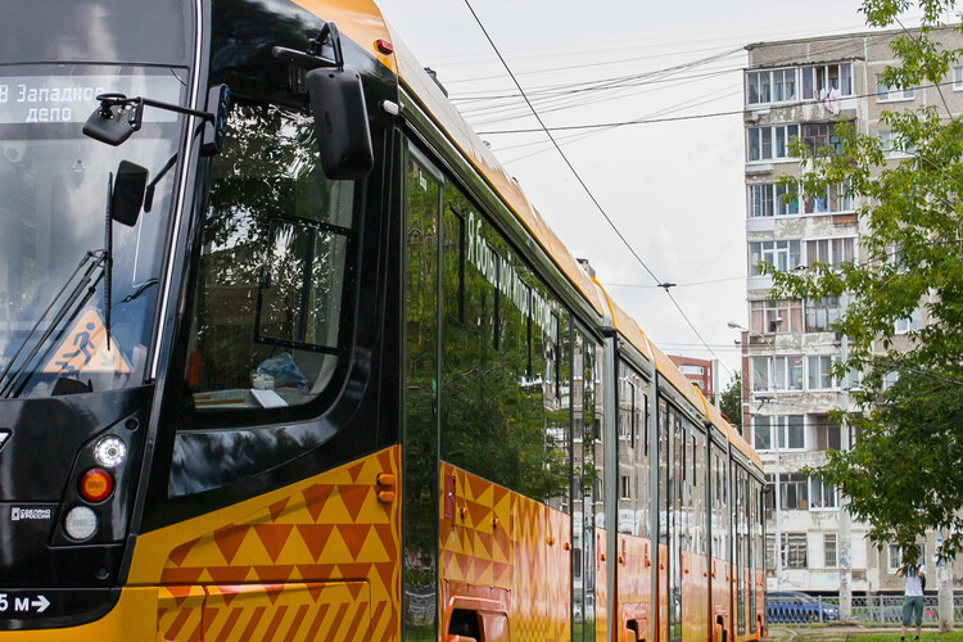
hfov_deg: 18.9
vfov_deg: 12.6
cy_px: 146
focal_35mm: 108
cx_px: 407
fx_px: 2889
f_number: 5
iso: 100
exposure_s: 1/400
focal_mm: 36
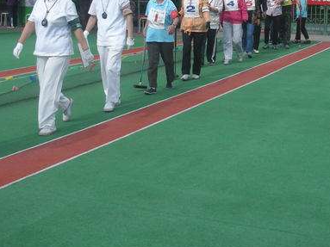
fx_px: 610
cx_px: 162
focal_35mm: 64
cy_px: 58
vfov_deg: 22.7
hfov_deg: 30.3
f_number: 7.9
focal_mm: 5.8
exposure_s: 1/146
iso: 50
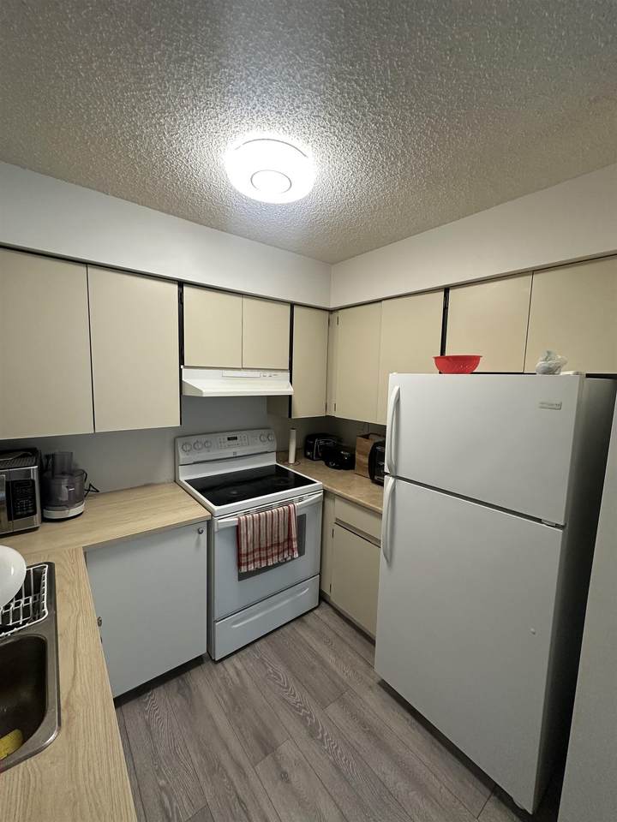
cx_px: 308
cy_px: 411
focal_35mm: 14
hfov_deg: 85.7
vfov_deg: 102.1
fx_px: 333
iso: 200
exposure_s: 1/120
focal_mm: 2.22
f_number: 2.2
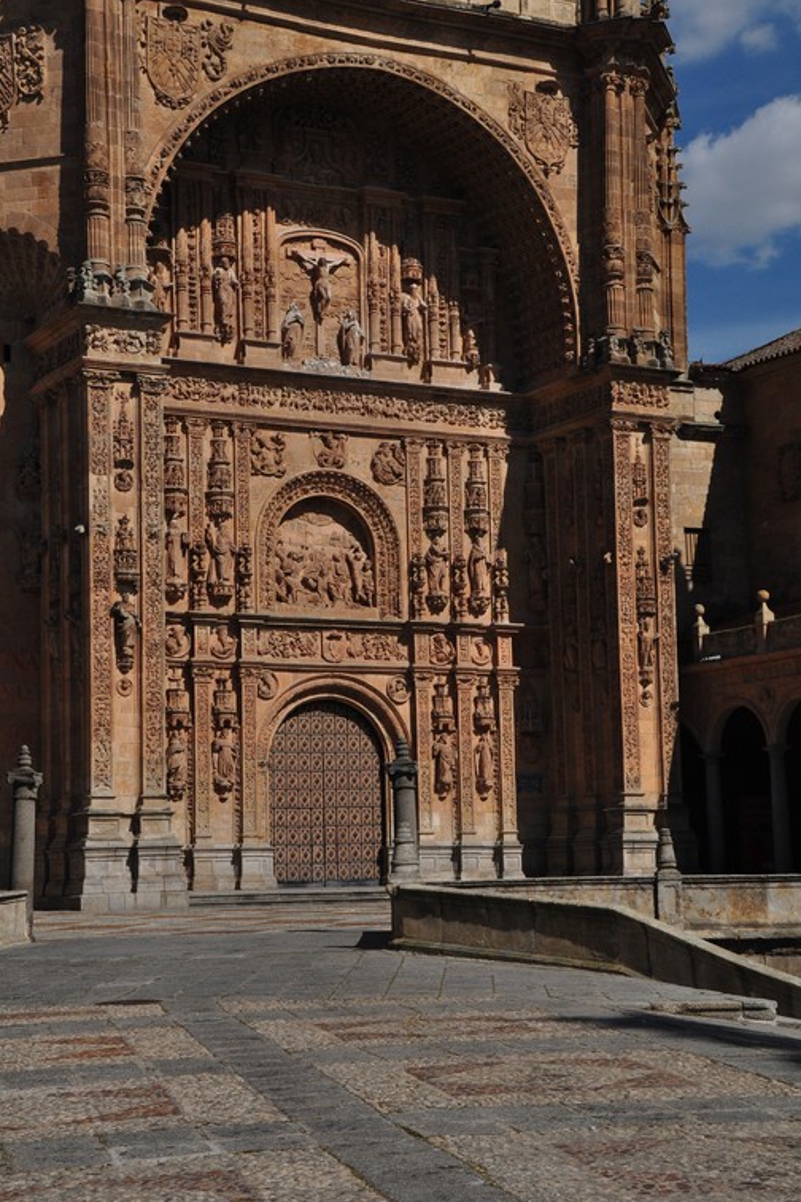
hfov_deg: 19.5
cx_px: 404
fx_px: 2336
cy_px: 601
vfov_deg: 28.8
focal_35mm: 70
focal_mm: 46
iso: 400
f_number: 13
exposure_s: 1/640
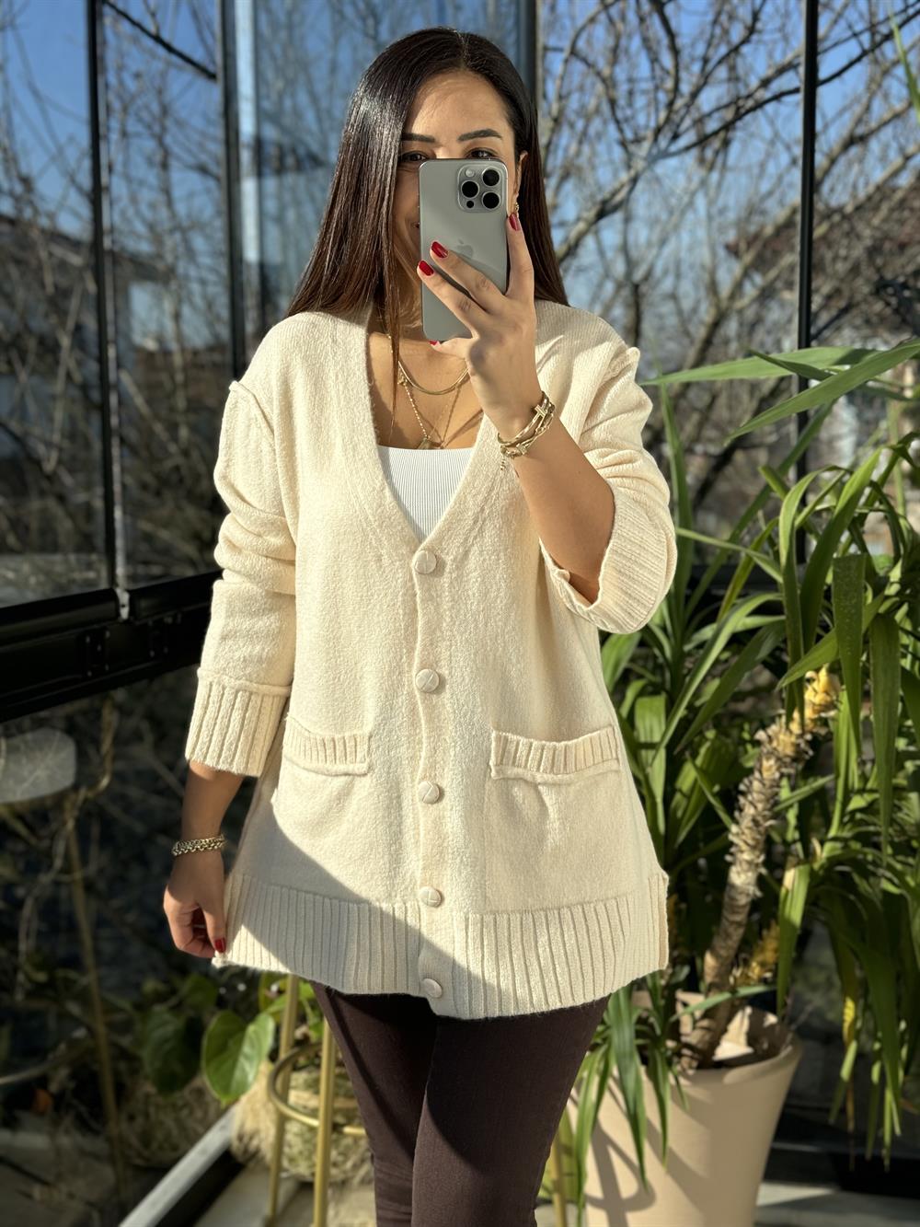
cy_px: 614
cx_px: 460
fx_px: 1701
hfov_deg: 30.3
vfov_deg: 39.7
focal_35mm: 48
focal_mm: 6.76
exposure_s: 1/1458
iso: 64
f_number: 1.78
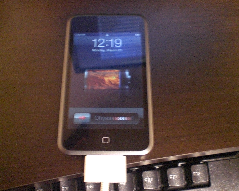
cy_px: 96
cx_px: 115
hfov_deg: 45.8
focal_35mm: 40
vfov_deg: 37.3
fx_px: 283
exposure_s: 1/8
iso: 800
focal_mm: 6.3
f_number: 3.1
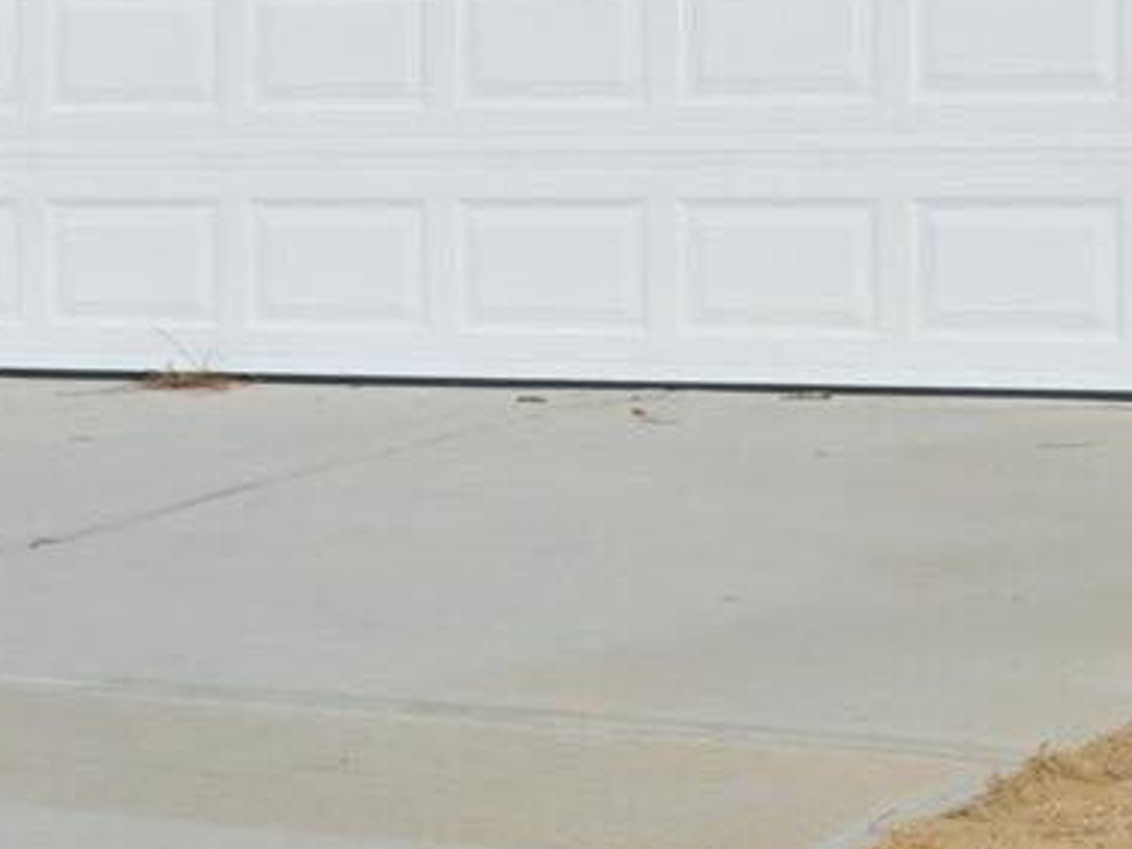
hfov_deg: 16.1
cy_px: -730
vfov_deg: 11.2
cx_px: 652
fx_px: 4011
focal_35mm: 123
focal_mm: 23.5
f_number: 8
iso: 100
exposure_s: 1/1000
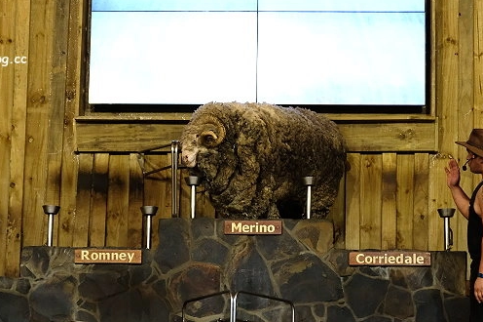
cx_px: 259
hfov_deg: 15.3
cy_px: 115
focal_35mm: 134
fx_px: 1797
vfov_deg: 10.2
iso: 4000
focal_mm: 55
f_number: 4
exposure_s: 1/160
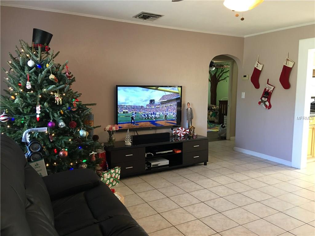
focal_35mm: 29
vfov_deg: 48.2
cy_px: 118
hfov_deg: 61.7
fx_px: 264
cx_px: 158
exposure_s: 1/15
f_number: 2.2
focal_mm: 4.15
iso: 64
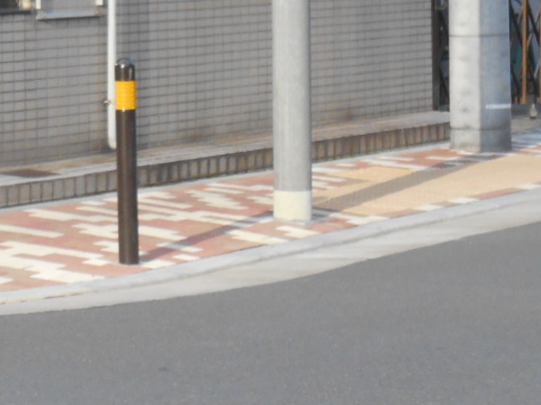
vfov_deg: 7.5
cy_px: -84
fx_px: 3046
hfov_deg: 9.9
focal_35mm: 195
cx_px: -253
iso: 220
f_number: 5.3
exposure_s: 1/250
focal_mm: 11.6
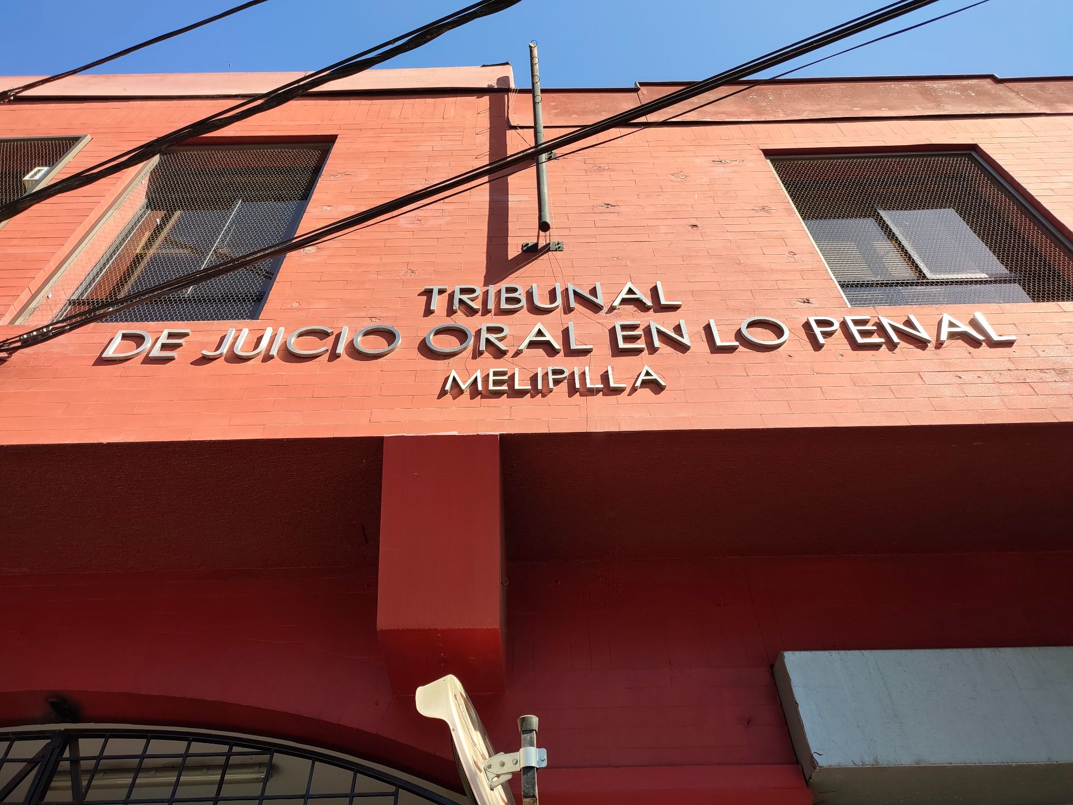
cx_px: 536
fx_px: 775
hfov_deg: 69.4
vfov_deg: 54.9
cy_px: 402
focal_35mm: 25
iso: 50
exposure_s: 1/335
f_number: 1.9
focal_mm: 6.04
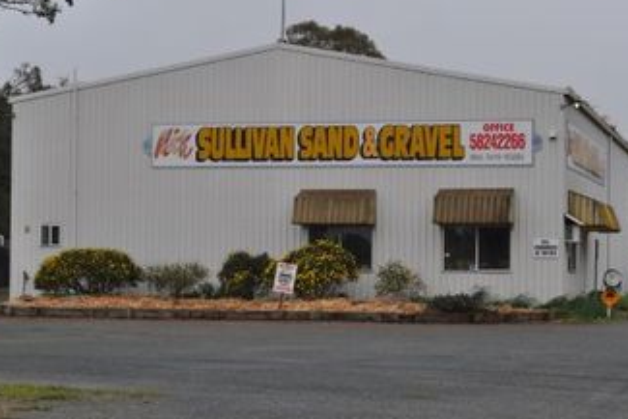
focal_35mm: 91
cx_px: 365
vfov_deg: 15.0
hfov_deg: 22.3
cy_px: 240
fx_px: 1588
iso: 200
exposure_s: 1/320
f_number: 9
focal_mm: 42
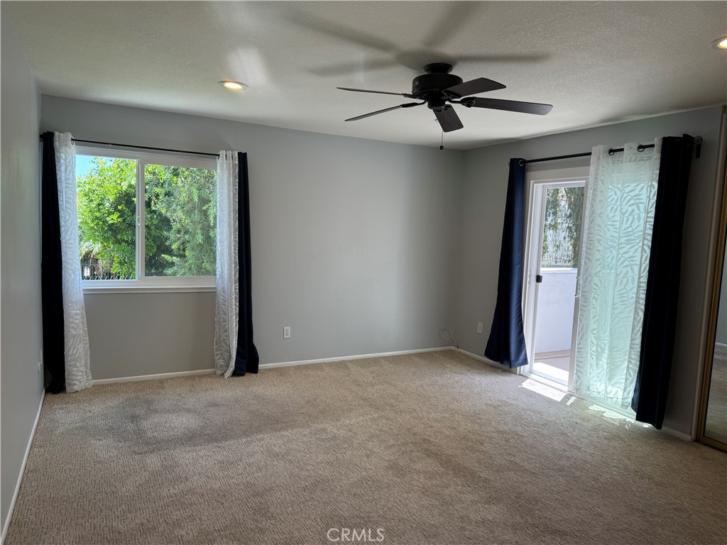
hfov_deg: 71.6
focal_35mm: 24
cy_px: 272
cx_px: 364
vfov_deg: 56.8
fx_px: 504
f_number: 1.78
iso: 64
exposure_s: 1/187
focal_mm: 6.76
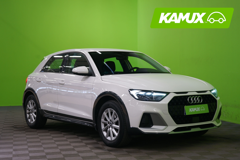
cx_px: 120
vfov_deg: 22.6
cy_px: 80
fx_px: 400
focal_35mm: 60
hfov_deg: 33.4
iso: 400
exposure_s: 1/15
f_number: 5
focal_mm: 60
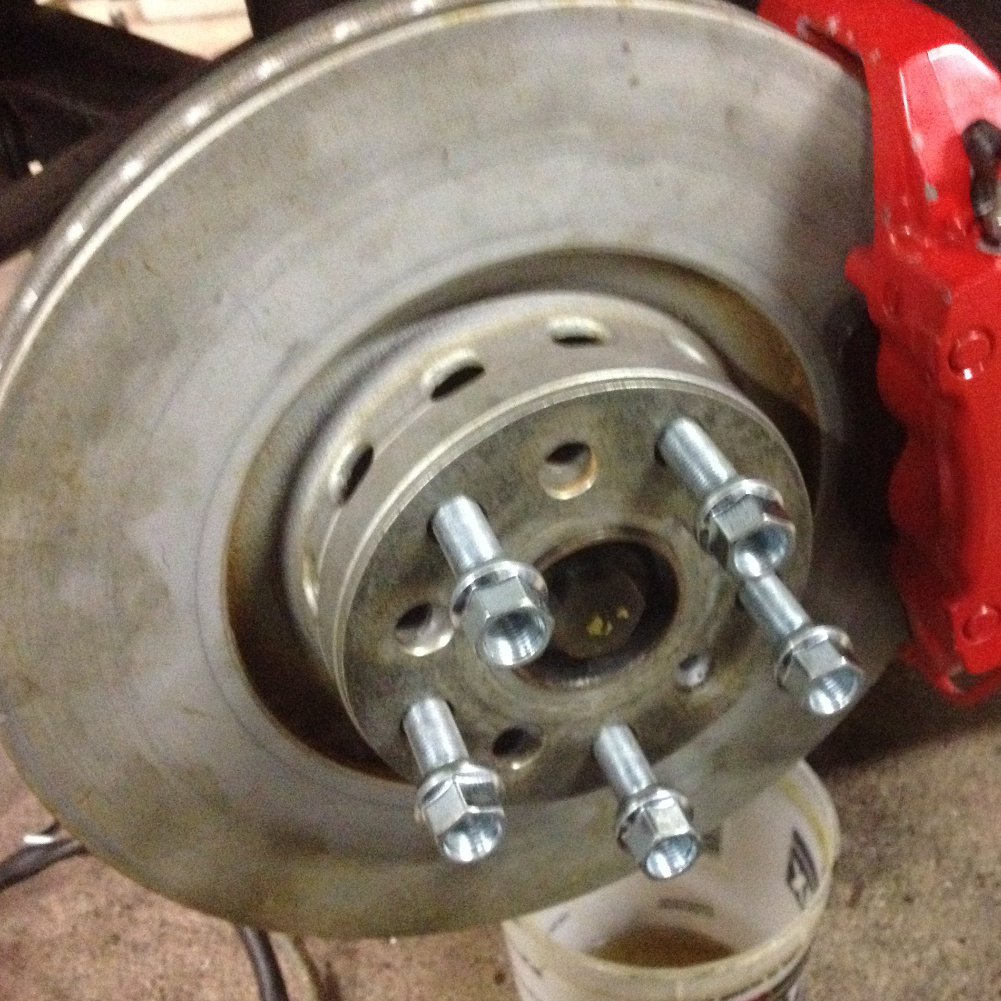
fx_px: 1570
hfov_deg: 35.1
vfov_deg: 35.4
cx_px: 651
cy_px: 488
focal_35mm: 48
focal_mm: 4.28
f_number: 2.4
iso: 800
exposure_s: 1/15
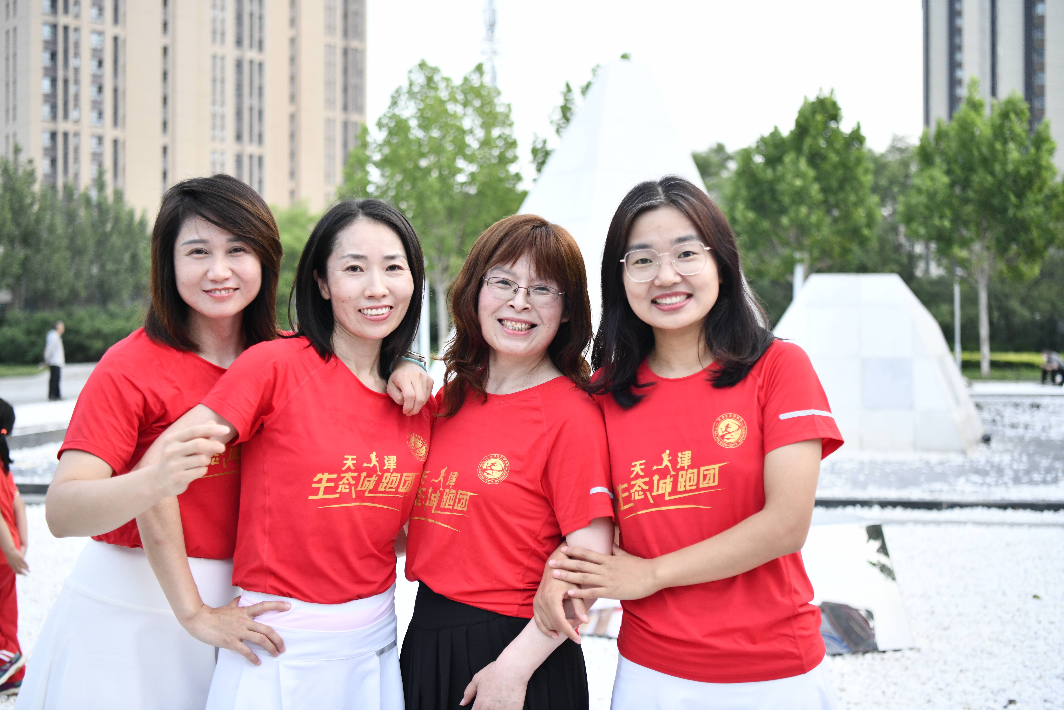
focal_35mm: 42
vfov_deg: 31.9
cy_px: 355
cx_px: 532
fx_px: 1241
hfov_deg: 46.4
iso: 1600
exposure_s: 1/400
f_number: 2.8
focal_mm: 42
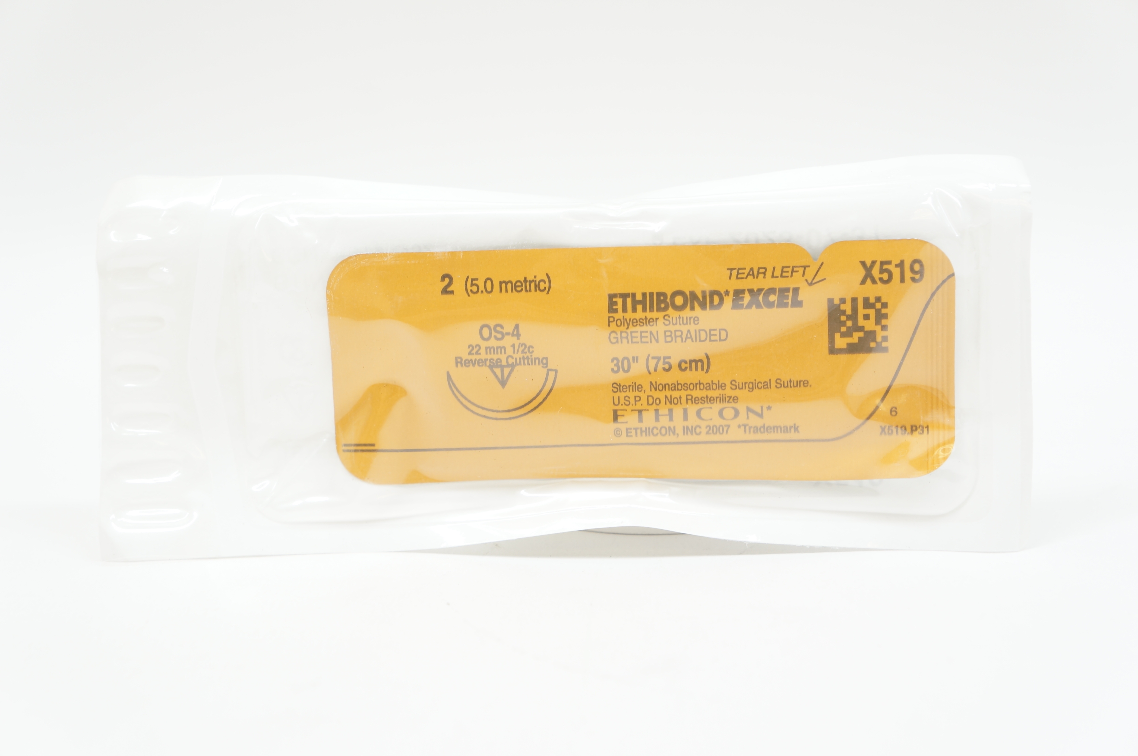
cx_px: 569
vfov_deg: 24.3
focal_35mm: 56
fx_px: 1753
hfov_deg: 36.0
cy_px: 378
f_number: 5.6
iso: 400
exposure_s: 1/40
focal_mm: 37
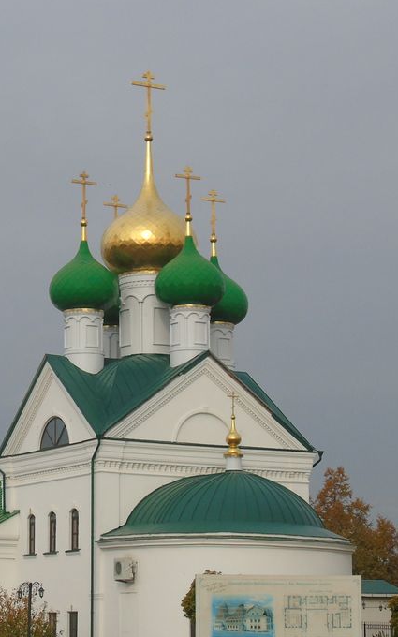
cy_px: 296
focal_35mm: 116
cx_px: 66
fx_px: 2013
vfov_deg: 18.0
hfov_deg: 11.2
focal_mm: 11
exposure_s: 1/640
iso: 80
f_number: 4.5
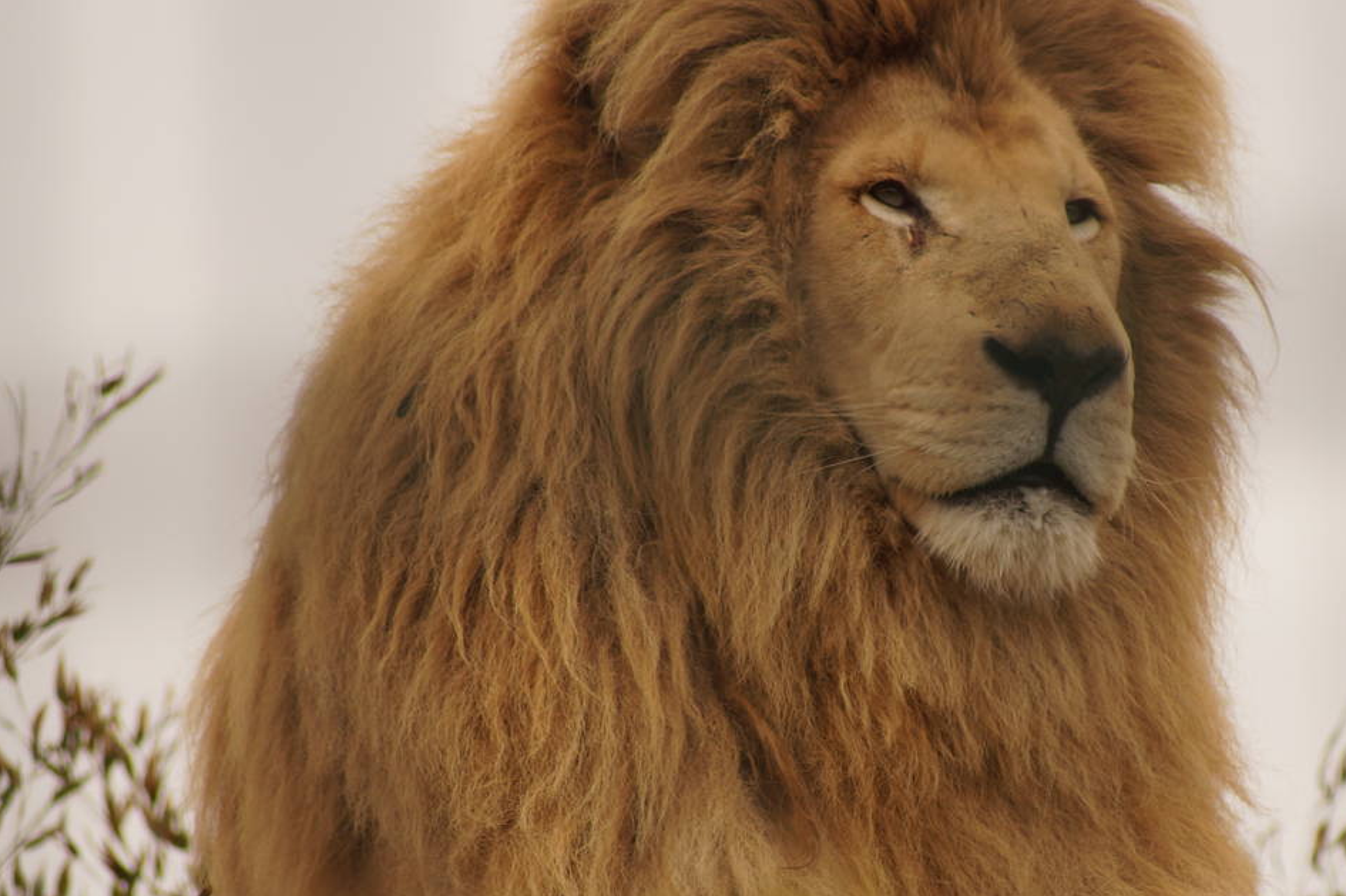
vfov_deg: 2.4
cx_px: 907
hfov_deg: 3.5
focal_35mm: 584
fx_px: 21823
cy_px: 529
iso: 100
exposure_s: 1/400
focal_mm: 230
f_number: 5.6
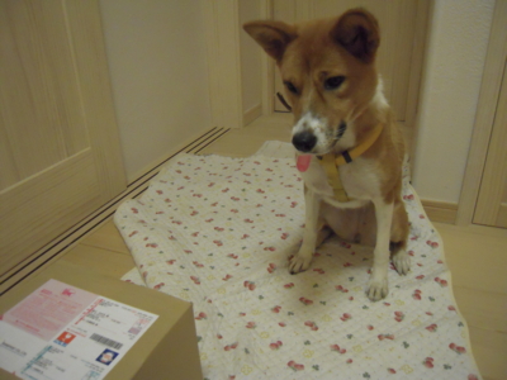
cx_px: 254
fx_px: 410
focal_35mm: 28
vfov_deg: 49.7
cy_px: 190
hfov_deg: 63.4
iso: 1000
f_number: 2.7
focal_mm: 5
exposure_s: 1/125
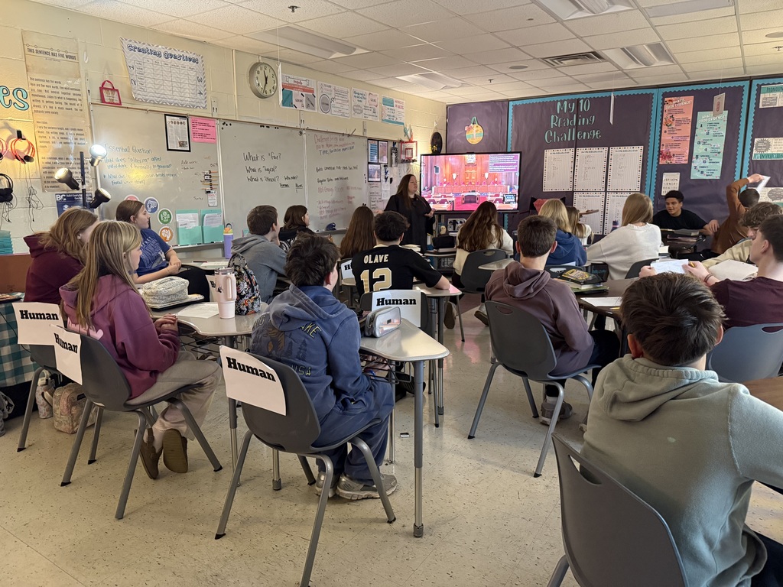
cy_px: 294
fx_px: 543
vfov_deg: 56.8
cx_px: 392
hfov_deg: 71.6
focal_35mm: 24
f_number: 1.78
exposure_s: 1/40
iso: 640
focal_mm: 6.76
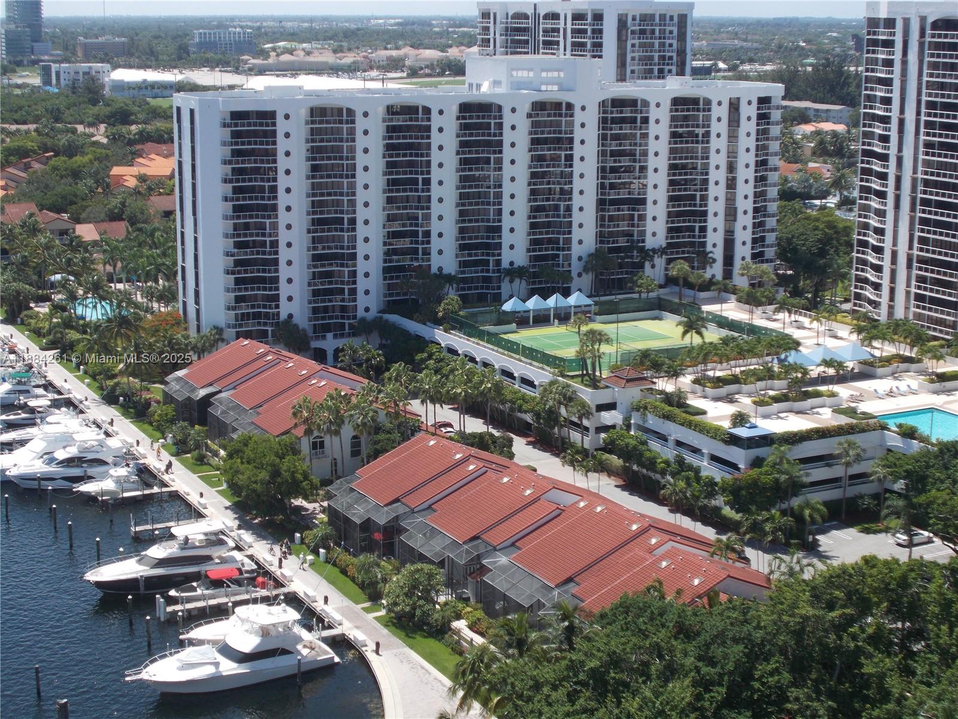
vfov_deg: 25.2
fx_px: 1605
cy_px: 360
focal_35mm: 58
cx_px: 479
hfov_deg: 33.2
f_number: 4.9
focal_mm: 10.3
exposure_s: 1/320
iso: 80
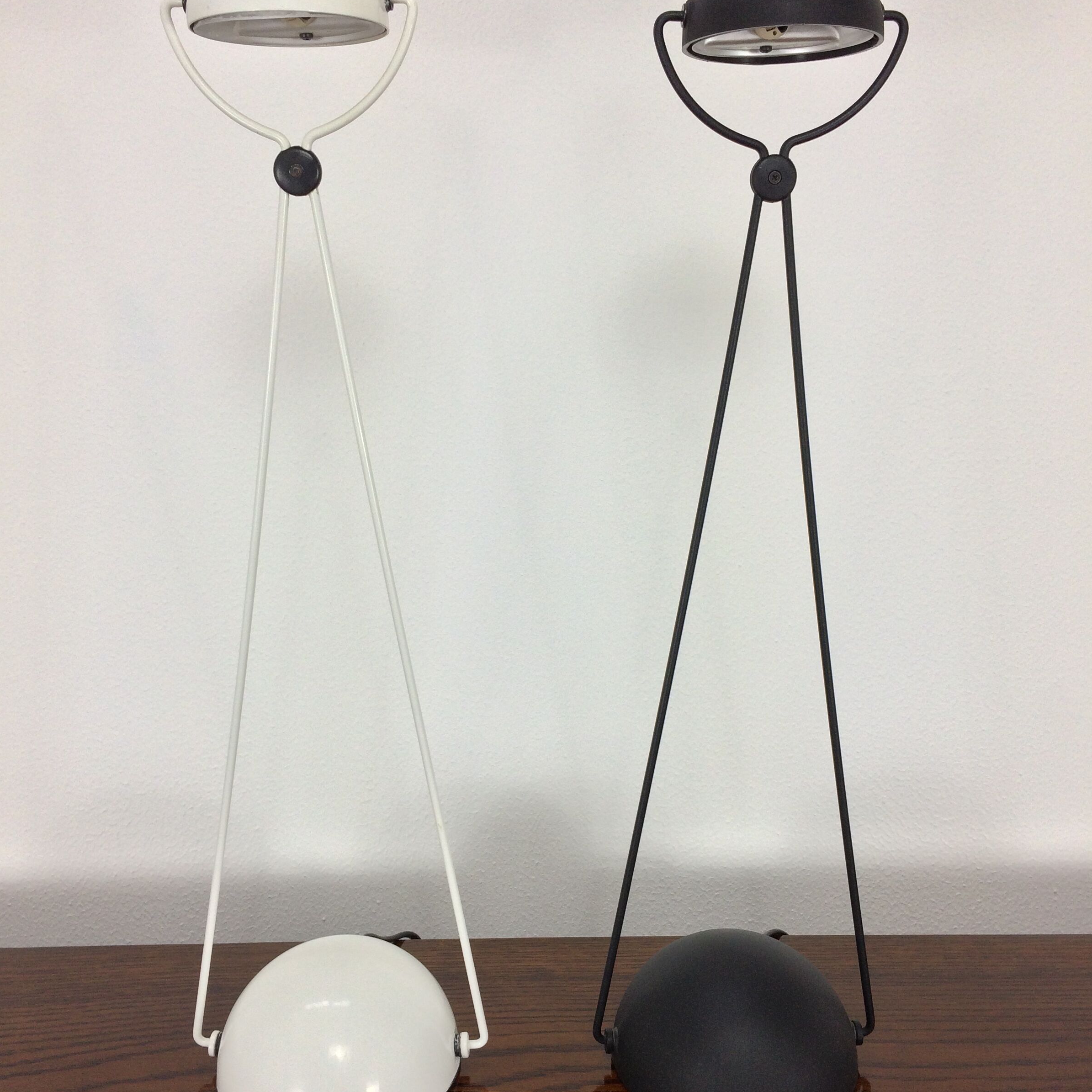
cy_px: 566
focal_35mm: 35
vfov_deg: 47.2
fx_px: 1249
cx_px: 543
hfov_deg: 47.2
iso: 50
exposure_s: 1/50
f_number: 2.2
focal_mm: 4.15
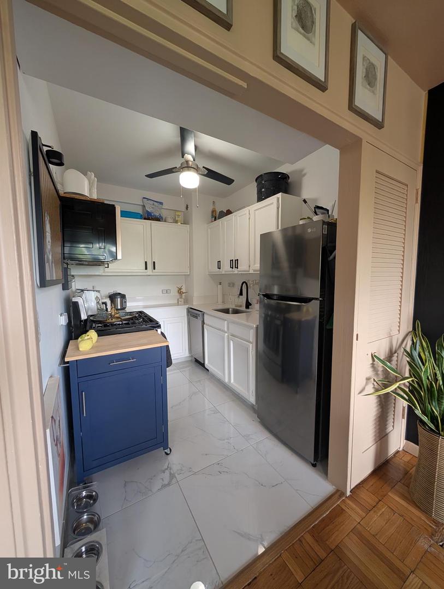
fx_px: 205
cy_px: 294
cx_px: 222
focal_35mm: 12
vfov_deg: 110.5
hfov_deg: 94.6
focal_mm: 2.02
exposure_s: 1/60
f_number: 1.7
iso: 118
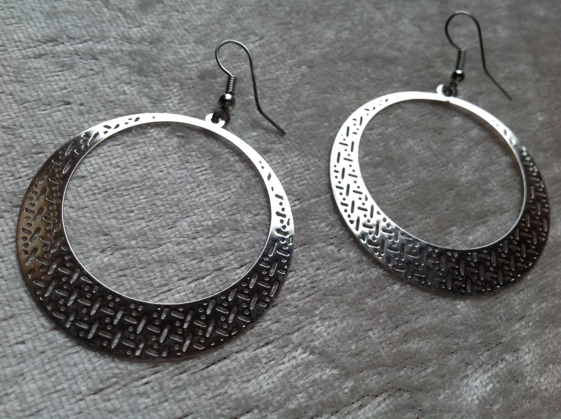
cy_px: 210
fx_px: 566
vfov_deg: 40.6
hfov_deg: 52.7
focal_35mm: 35
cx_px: 280
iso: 50
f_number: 2.4
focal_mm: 4.28
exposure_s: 1/15
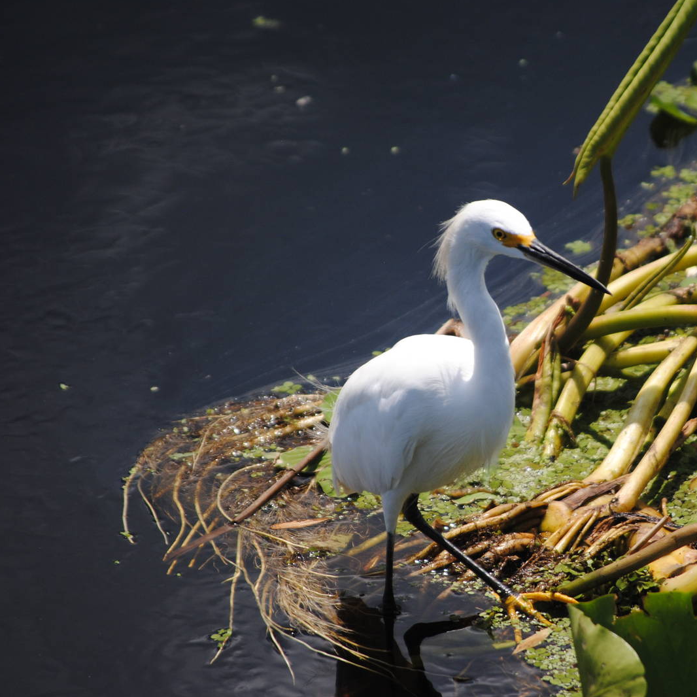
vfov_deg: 4.6
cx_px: 517
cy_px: 348
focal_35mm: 383
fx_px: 8725
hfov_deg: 4.6
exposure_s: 1/1250
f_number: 5.6
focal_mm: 200
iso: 200
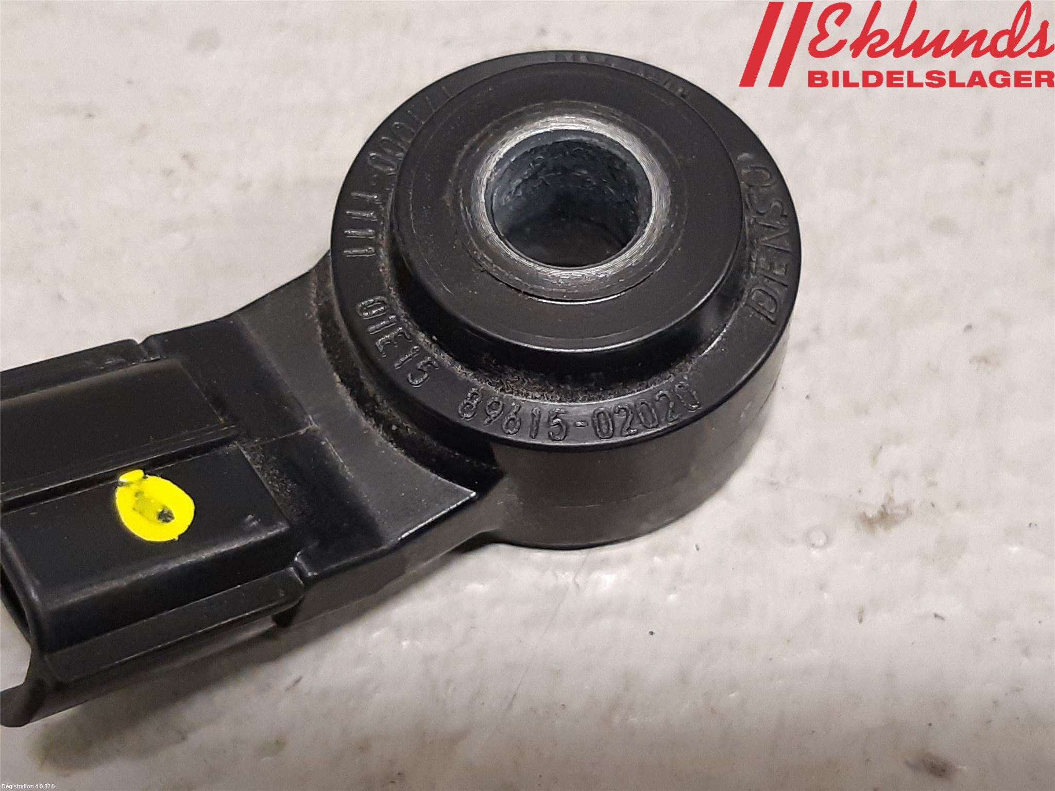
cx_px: 528
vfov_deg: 53.1
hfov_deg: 67.3
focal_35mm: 26
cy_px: 396
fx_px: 792
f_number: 1.7
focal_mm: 3.93
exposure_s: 1/50
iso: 200
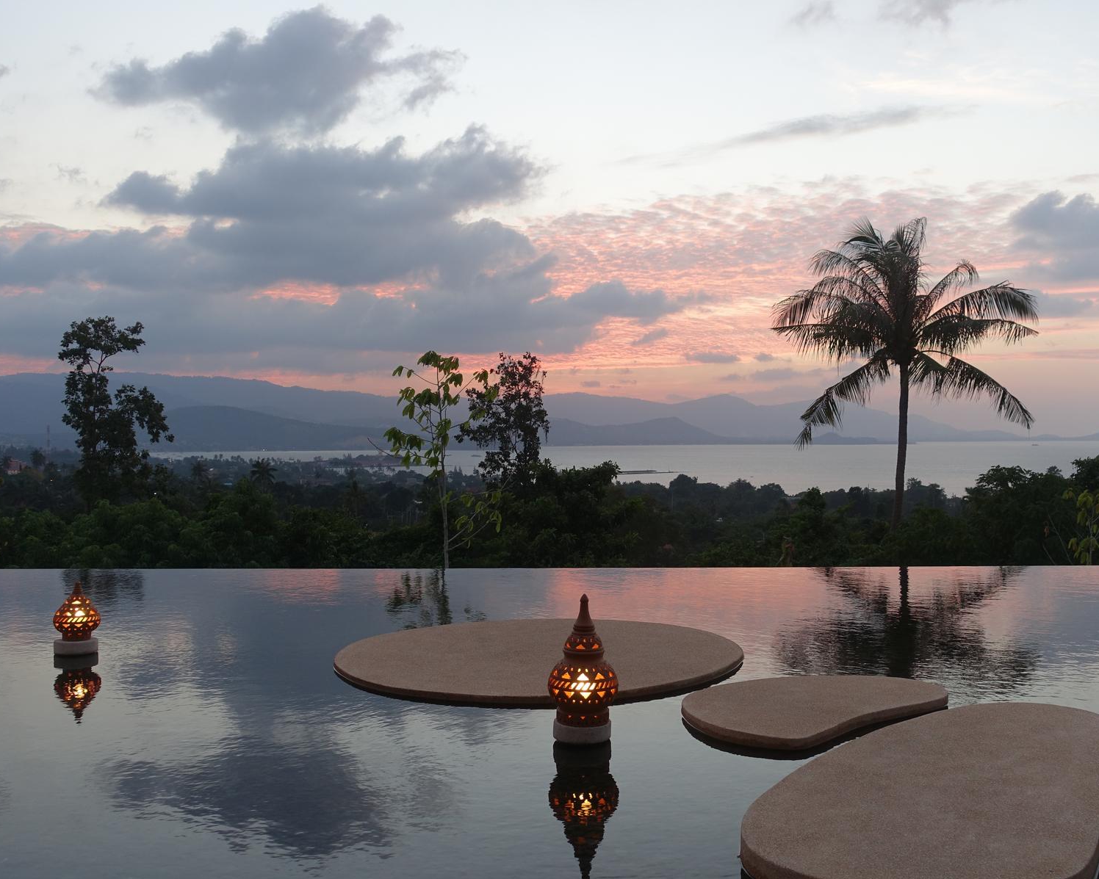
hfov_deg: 51.4
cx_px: 605
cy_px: 440
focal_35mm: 35
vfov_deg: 42.2
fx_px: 1138
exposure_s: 1/60
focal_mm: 11.33
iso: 125
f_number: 2.8
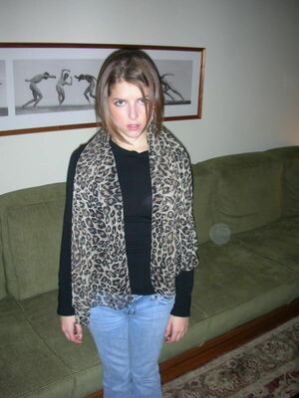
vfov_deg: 52.6
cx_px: 150
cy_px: 199
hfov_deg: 40.7
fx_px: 403
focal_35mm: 35
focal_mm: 5.8
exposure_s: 1/60.1
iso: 125
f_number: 3
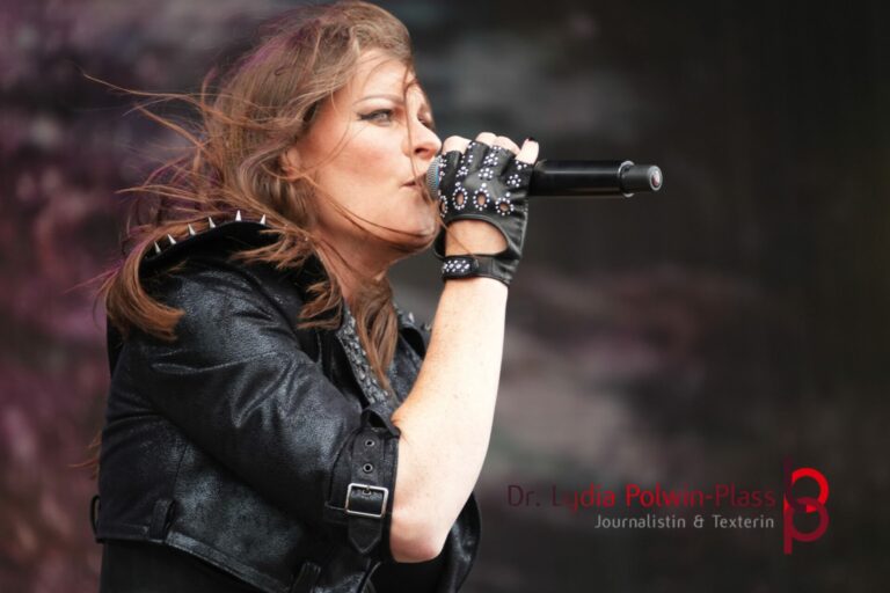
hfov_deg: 6.2
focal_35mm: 334
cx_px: 445
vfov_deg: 4.1
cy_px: 296
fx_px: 8269
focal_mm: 223
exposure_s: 1/400
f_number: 6.3
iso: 800
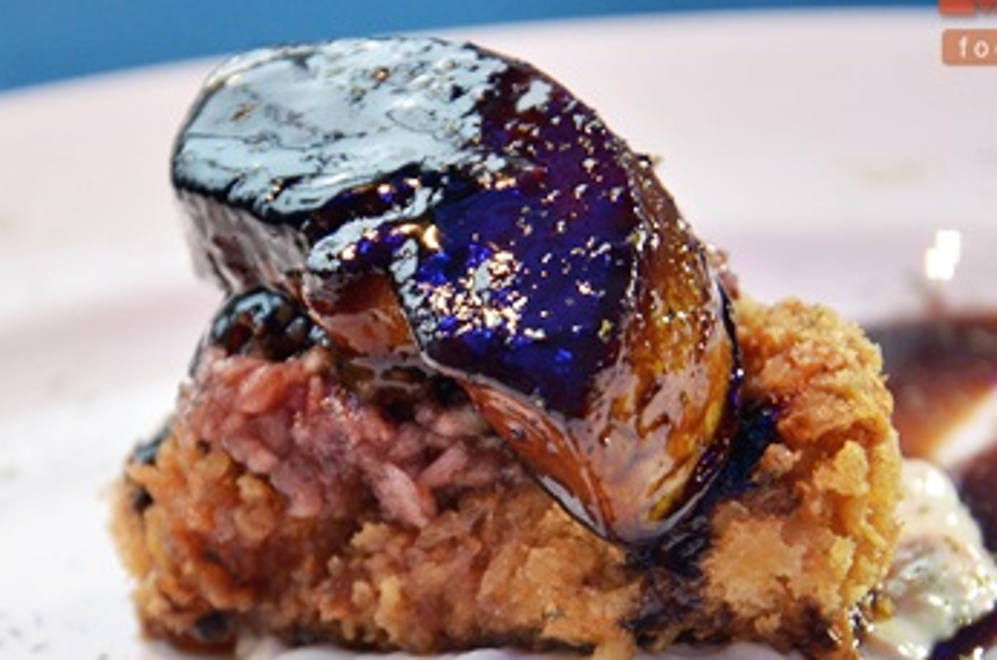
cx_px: 452
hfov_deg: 10.8
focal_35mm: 191
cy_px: 450
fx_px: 5277
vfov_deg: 7.2
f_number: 5.3
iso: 800
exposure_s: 1/30
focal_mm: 80
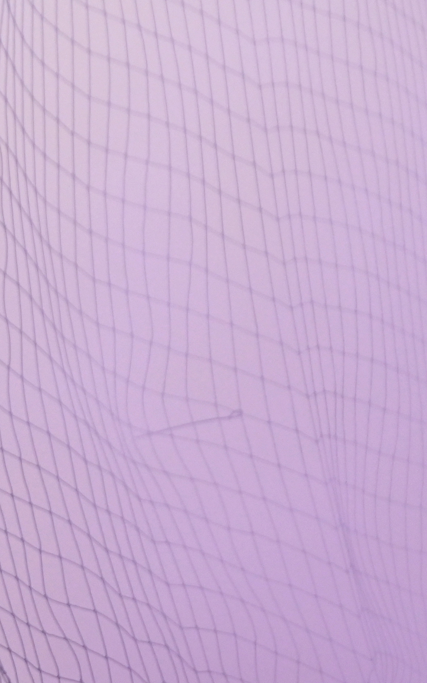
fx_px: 12181
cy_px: 402
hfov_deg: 2.0
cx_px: -601
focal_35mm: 654
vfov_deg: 3.2
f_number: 2.8
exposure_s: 1/1600
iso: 1000
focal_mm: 200
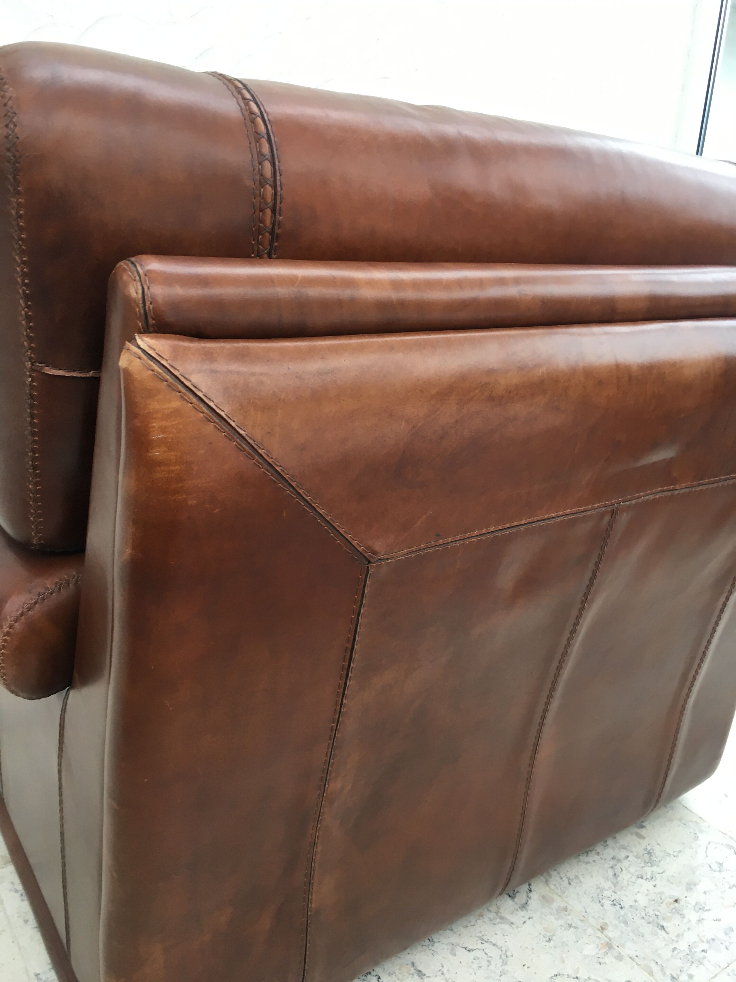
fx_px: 822
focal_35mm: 29
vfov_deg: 61.7
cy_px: 491
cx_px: 368
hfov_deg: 48.2
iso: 64
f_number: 2.2
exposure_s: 1/33
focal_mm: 4.15
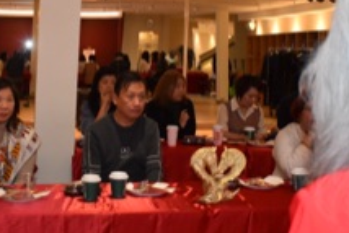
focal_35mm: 63
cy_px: 55
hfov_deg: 31.8
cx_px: 150
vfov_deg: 21.4
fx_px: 611
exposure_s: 1/80
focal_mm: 18
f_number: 4.5
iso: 800
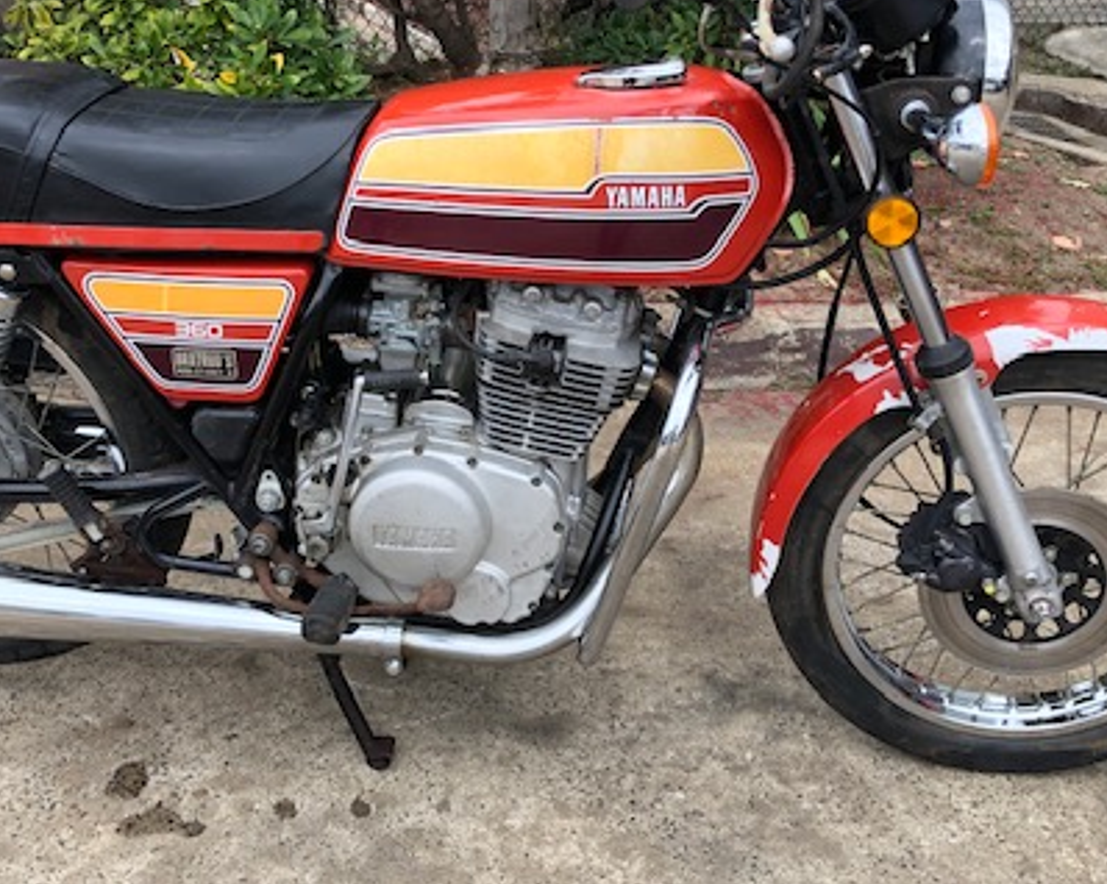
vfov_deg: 34.0
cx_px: 512
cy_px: 356
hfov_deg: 42.0
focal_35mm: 44
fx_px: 1441
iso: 20
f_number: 1.8
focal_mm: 3.99
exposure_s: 1/457
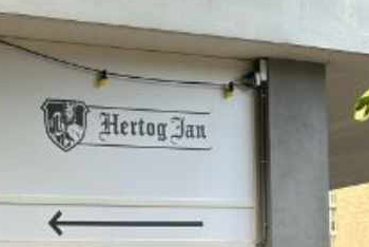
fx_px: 585
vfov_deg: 22.1
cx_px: -33
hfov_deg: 31.3
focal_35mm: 57
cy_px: 294
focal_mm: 6.9
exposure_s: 1/364
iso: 80
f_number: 1.8
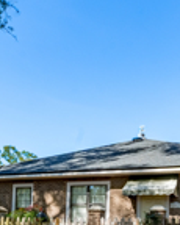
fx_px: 273
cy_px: 214
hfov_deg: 35.7
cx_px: 132
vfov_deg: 40.4
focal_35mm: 41
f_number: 8
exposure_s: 1/3200
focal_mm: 14
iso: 400
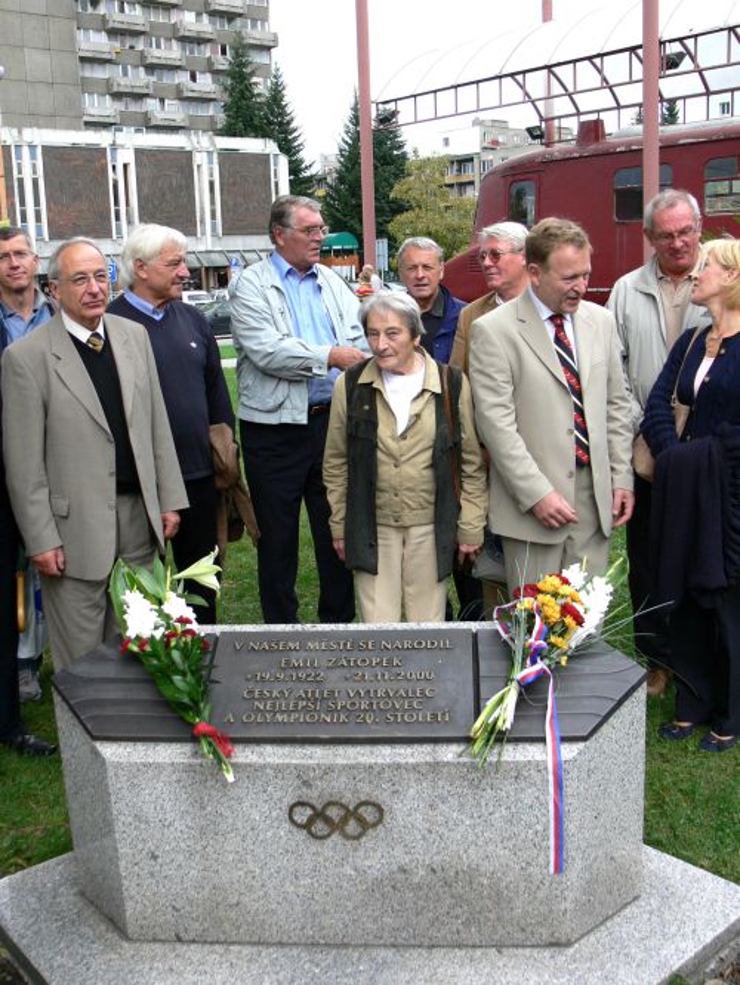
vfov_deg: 52.6
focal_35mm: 35
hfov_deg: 40.7
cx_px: 370
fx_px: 997
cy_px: 492
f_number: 3.2
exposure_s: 1/500
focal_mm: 7.4
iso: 100
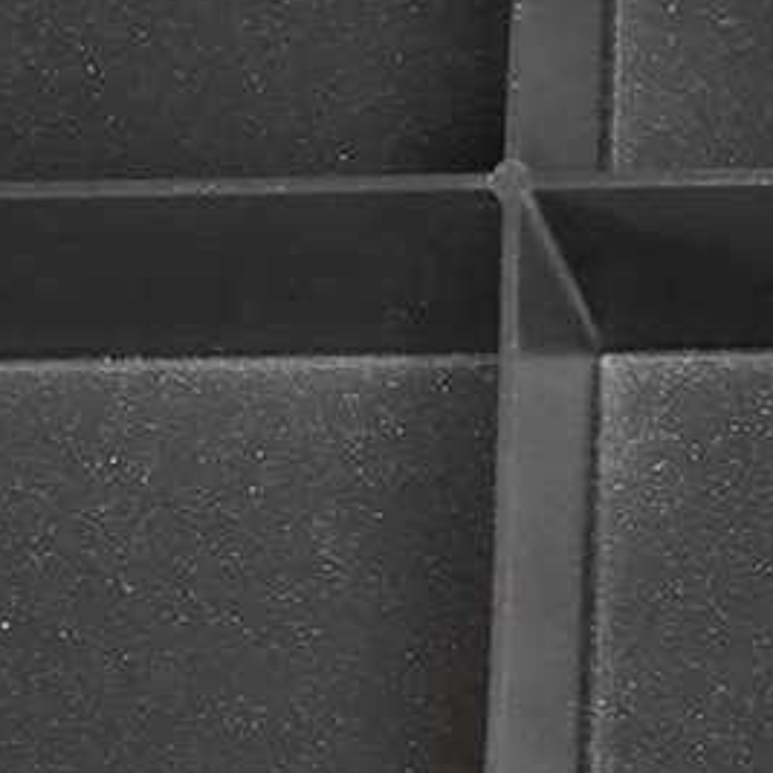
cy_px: 394
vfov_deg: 6.2
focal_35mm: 282
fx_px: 7125
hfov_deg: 6.1
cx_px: 1424
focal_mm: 30
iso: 2500
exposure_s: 1/125
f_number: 8
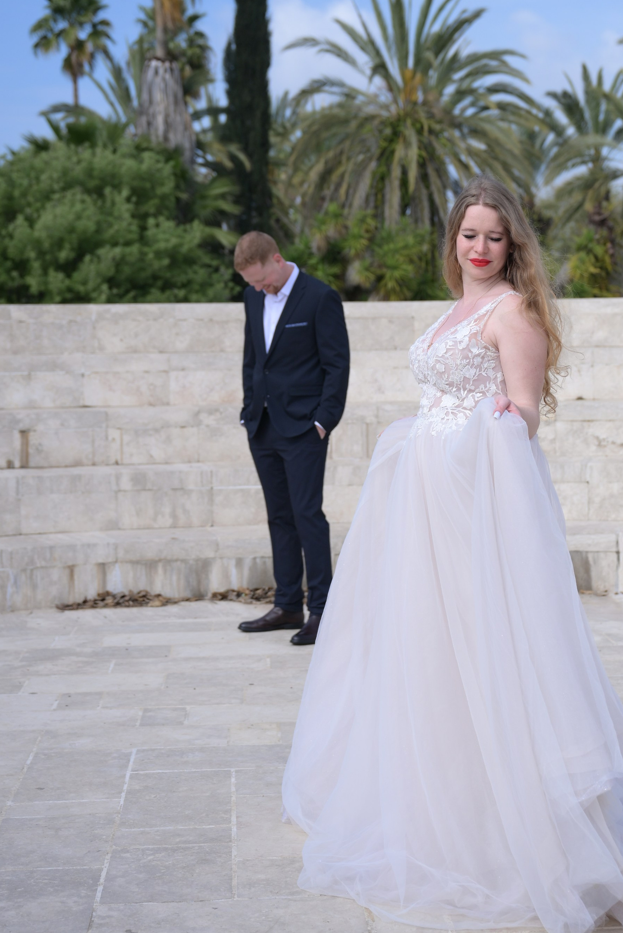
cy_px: 354
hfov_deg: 20.5
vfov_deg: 30.4
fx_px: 1711
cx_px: 431
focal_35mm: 66
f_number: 3.5
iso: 125
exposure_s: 1/2000
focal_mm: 43
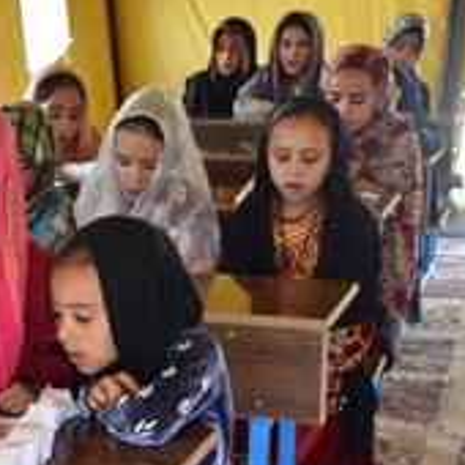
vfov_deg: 21.2
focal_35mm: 81
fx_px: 1231
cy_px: 338
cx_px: -33
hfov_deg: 20.5
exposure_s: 1/80
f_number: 5
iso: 400
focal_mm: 27
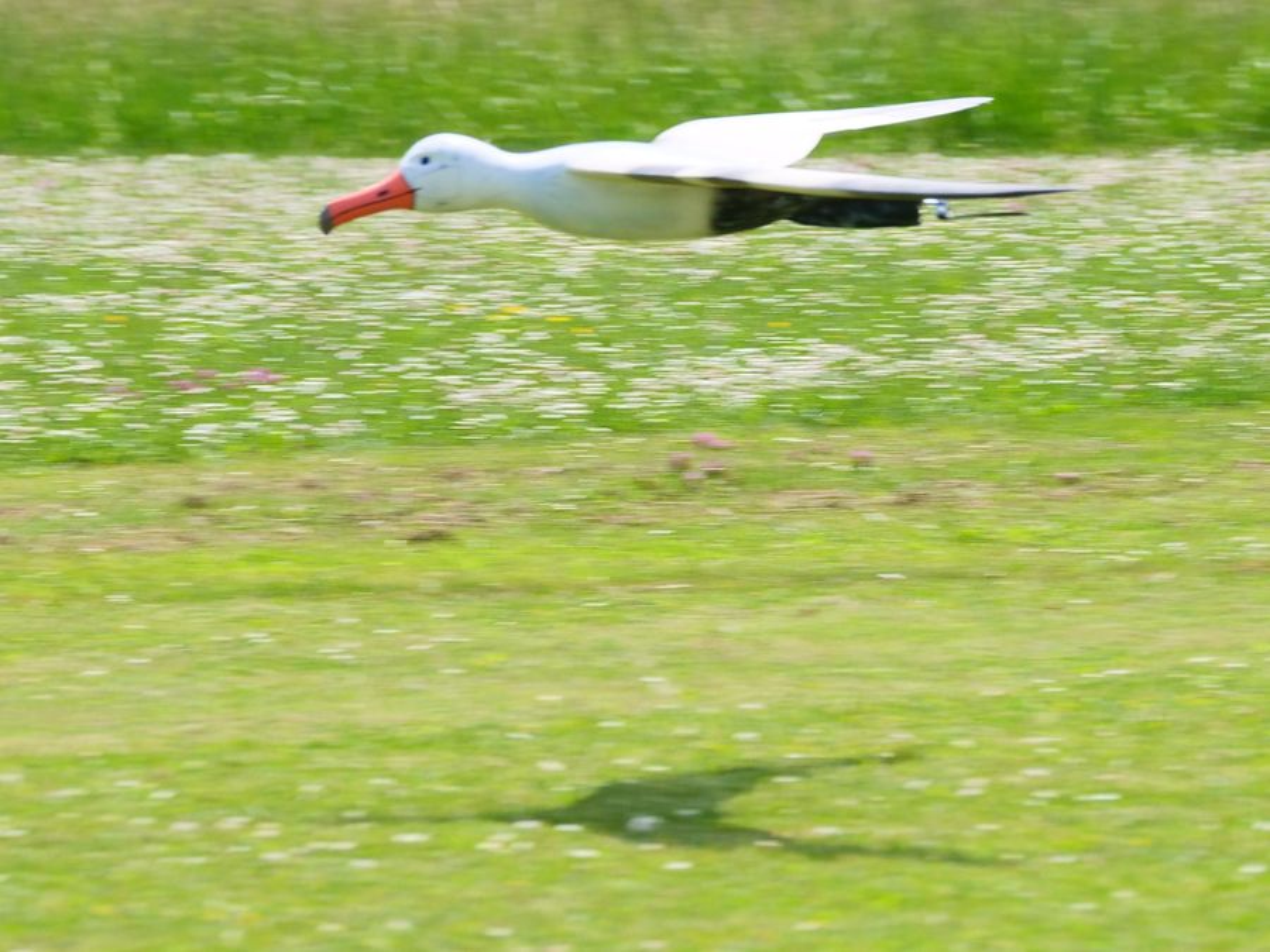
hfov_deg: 5.5
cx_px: 635
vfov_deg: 4.1
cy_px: 476
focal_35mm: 360
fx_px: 13208
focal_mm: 180
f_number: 8
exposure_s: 1/400
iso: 200
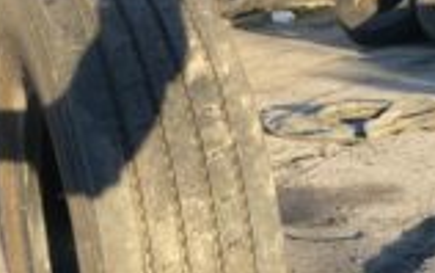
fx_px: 890
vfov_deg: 16.7
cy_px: 324
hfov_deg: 27.4
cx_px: 267
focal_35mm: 75
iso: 32
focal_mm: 4.25
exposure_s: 1/409
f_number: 1.8
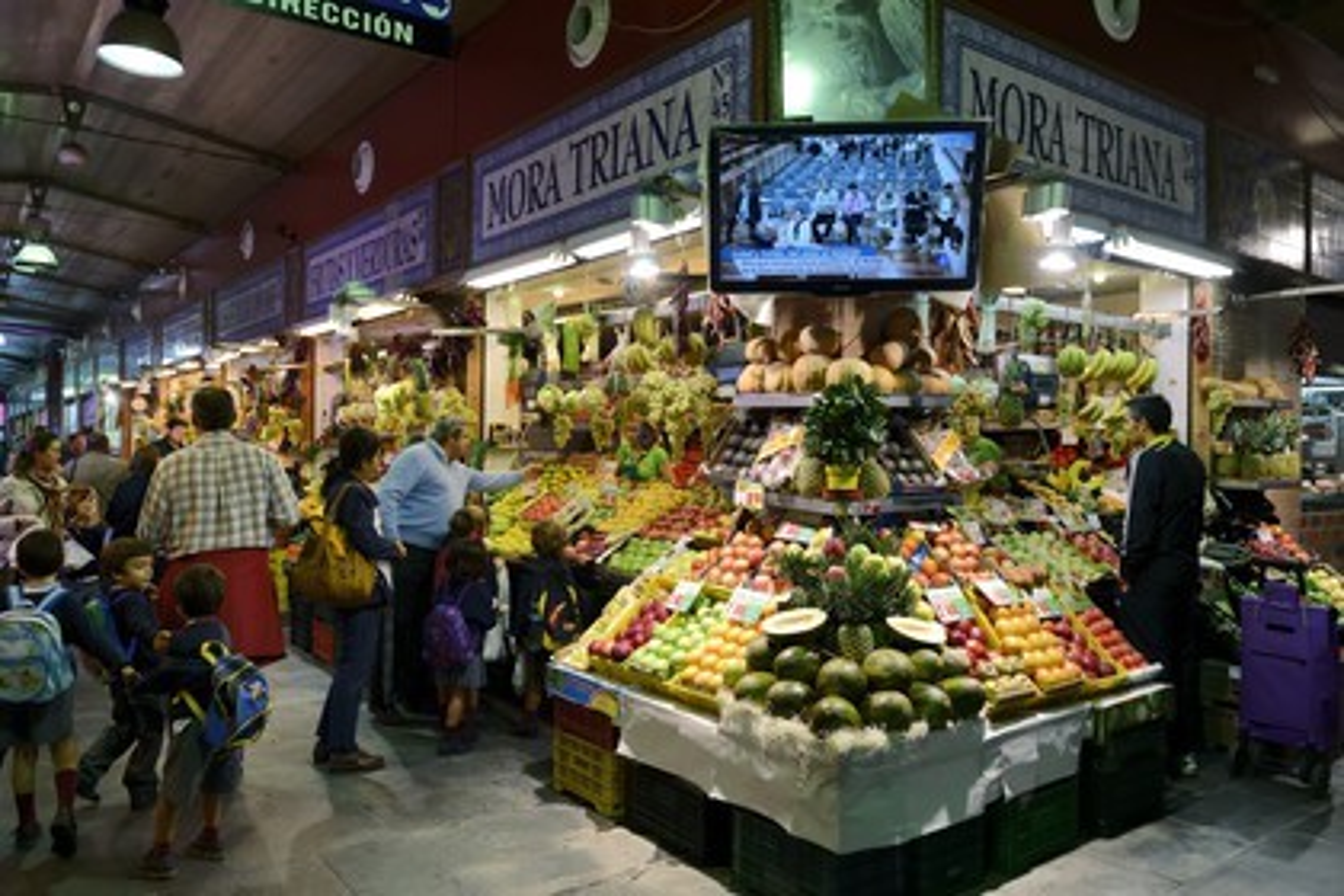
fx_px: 1008
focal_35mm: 27
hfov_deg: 67.4
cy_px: 448
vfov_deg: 47.9
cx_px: 672
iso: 1600
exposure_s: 1/100
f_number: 5.6
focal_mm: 27
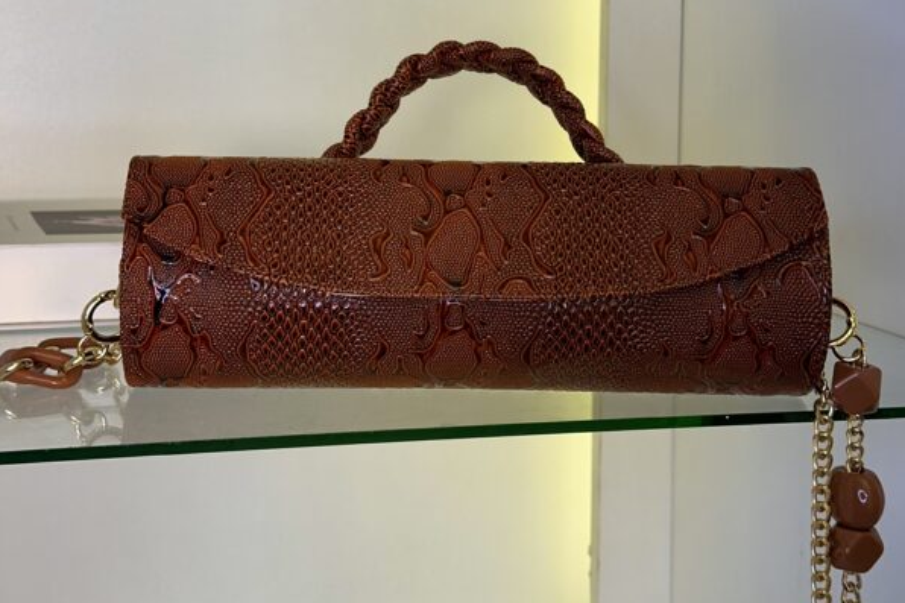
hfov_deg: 30.1
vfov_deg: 20.1
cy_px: 132
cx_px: 452
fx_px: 1684
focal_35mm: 67
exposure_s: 1/178
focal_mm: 6.86
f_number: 1.78
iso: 50
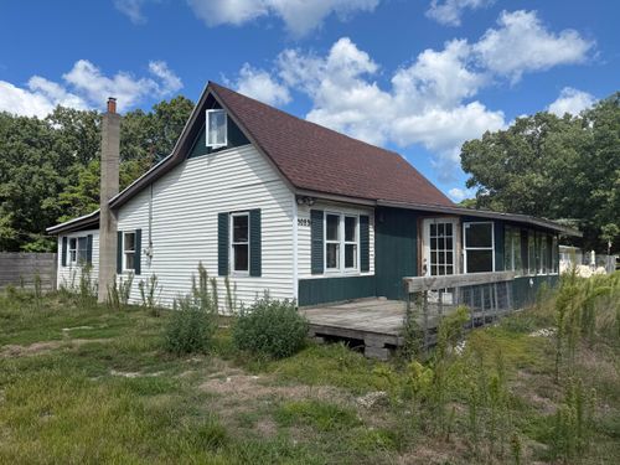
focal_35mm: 24
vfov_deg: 56.8
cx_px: 310
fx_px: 430
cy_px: 232
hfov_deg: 71.6
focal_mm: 6.76
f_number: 1.78
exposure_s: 1/4673
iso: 80
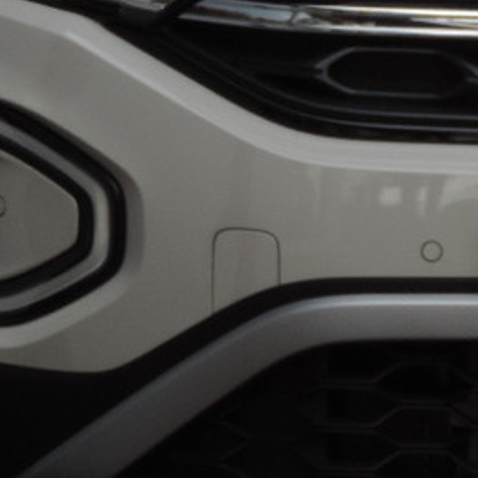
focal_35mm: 476
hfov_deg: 3.7
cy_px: -93
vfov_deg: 3.7
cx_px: 747
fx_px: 7436
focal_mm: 17.8
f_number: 4.1
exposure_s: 1/400
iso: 110
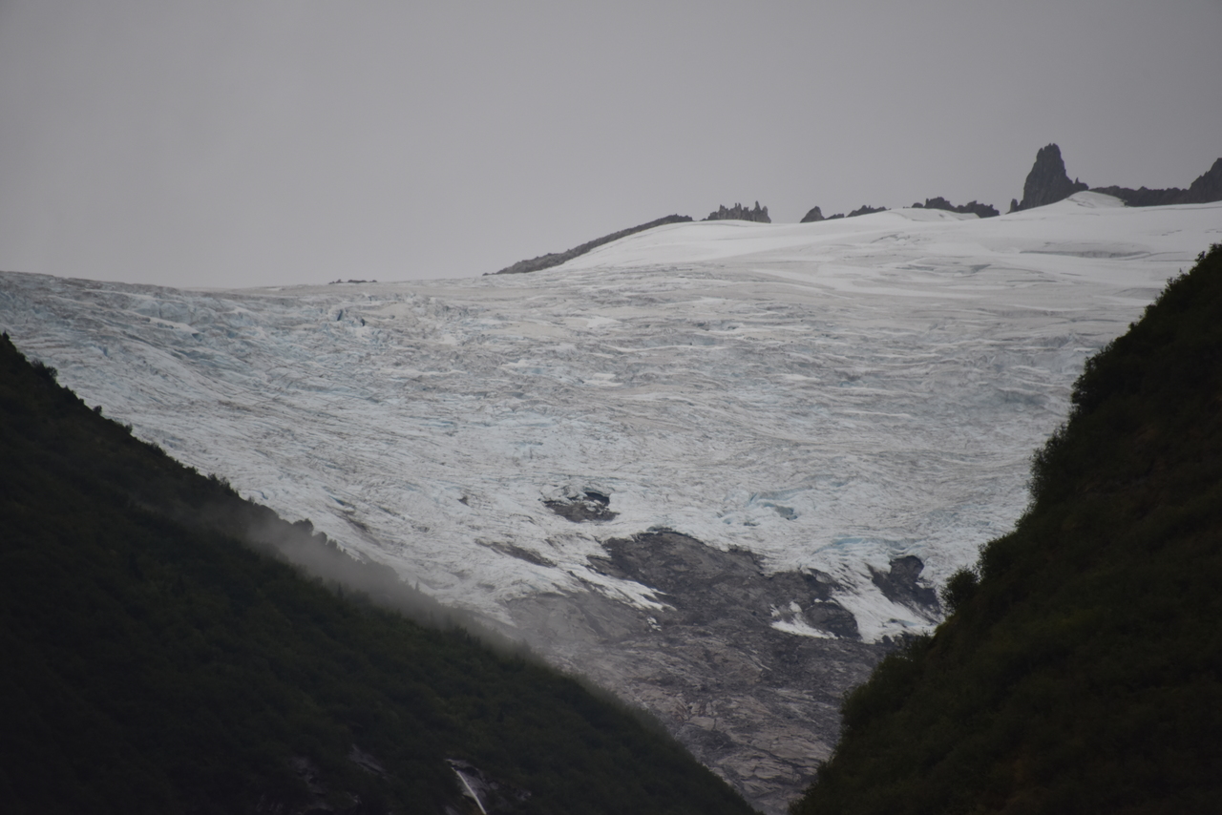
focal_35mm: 300
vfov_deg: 4.6
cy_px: 408
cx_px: 611
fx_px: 10185
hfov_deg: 6.9
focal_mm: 300
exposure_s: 1/640
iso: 400
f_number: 5.6
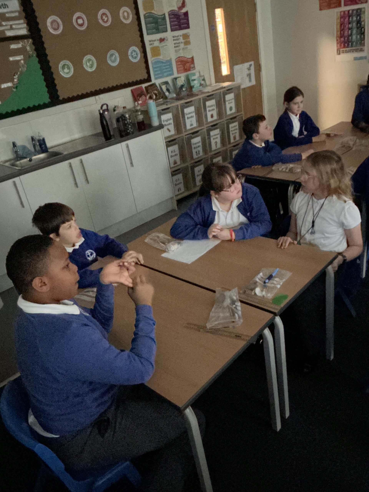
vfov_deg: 61.7
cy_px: 246
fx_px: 412
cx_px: 184
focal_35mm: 29
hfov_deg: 48.2
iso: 1600
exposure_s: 1/17
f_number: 1.8
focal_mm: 3
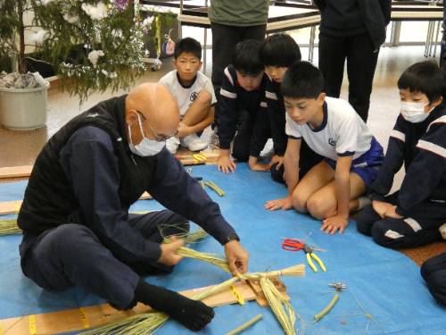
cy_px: 168
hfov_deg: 39.7
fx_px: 618
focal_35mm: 48
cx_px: 223
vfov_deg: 30.3
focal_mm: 8.6
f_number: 3.8
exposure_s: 1/60
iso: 1600
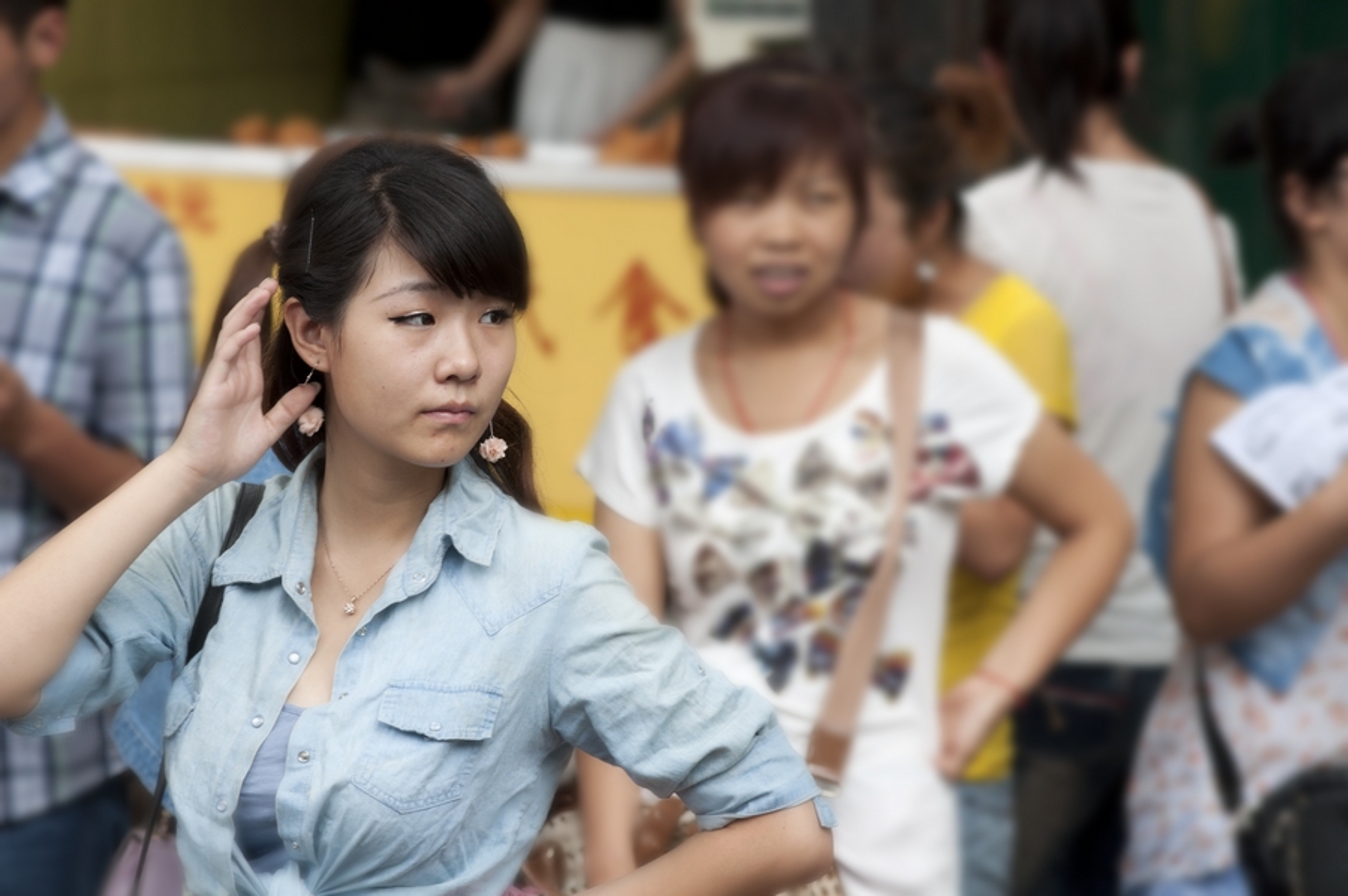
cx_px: 674
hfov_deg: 11.0
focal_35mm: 188
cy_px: 448
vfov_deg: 7.3
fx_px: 7013
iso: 200
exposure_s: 1/125
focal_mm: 125
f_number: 6.3
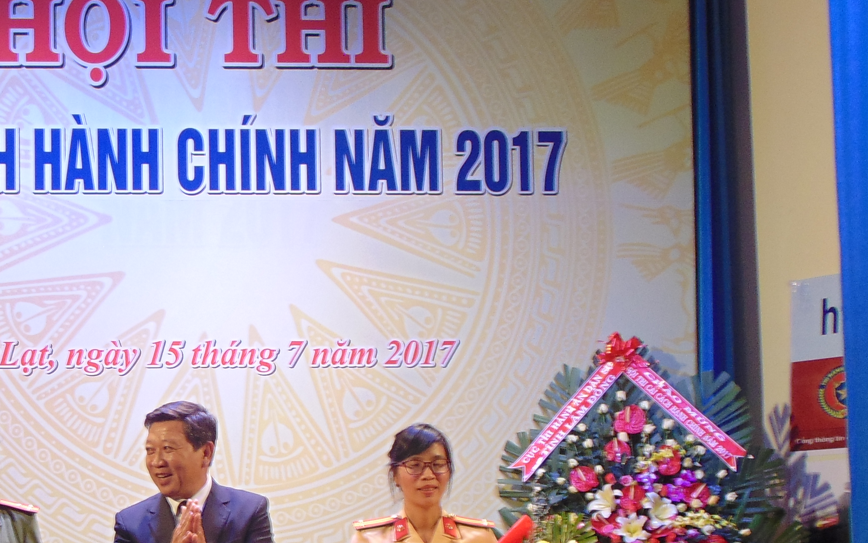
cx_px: 85
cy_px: 508
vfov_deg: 21.4
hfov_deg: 32.8
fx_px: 1396
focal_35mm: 59
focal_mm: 4.5
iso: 80
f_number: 3
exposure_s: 1/50
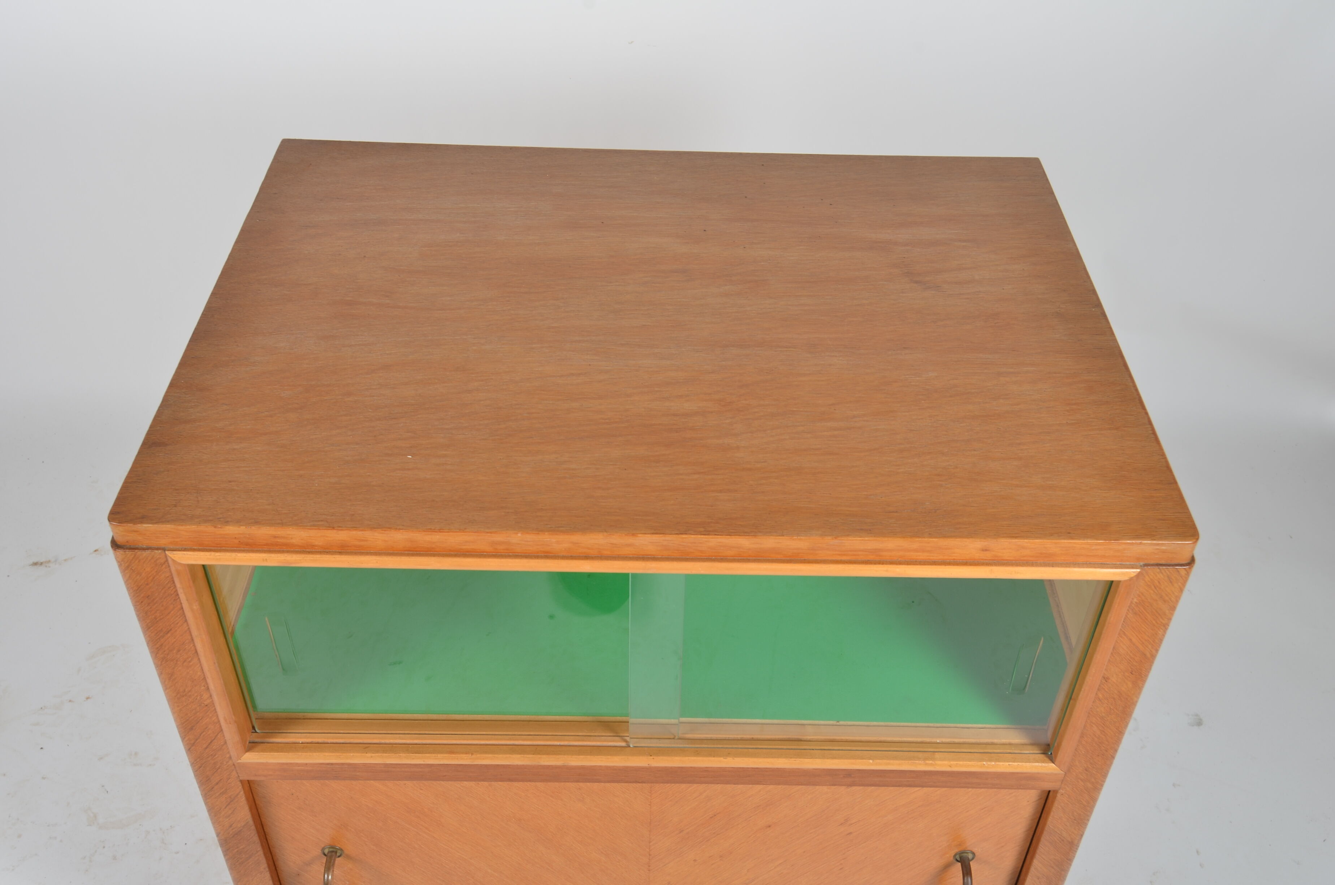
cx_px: 668
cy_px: 442
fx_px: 1332
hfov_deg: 53.2
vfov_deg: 36.7
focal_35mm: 36
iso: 100
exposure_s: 1/125
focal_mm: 24
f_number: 11
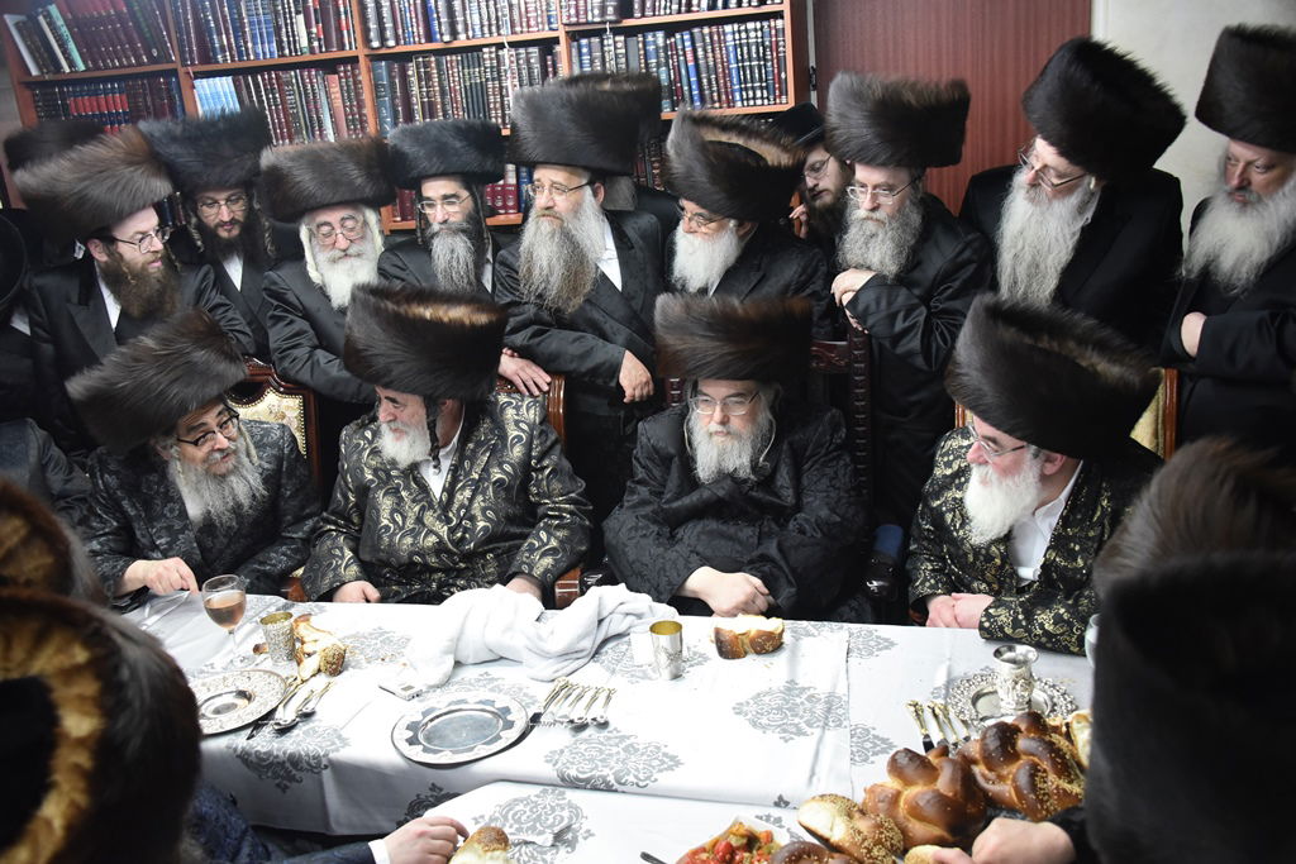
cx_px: 648
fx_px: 1224
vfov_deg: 38.9
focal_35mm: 34
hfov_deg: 55.8
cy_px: 432
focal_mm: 34
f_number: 6.3
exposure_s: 1/125
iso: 4000
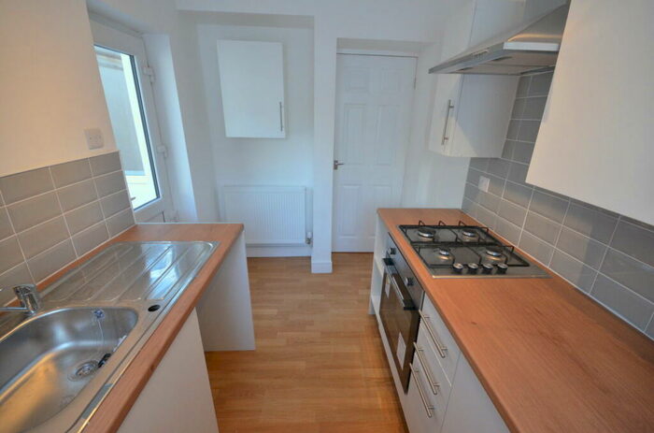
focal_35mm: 15
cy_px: 216
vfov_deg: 77.0
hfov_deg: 100.5
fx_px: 272
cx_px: 327
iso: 2500
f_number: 9
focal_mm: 10
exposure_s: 1/160
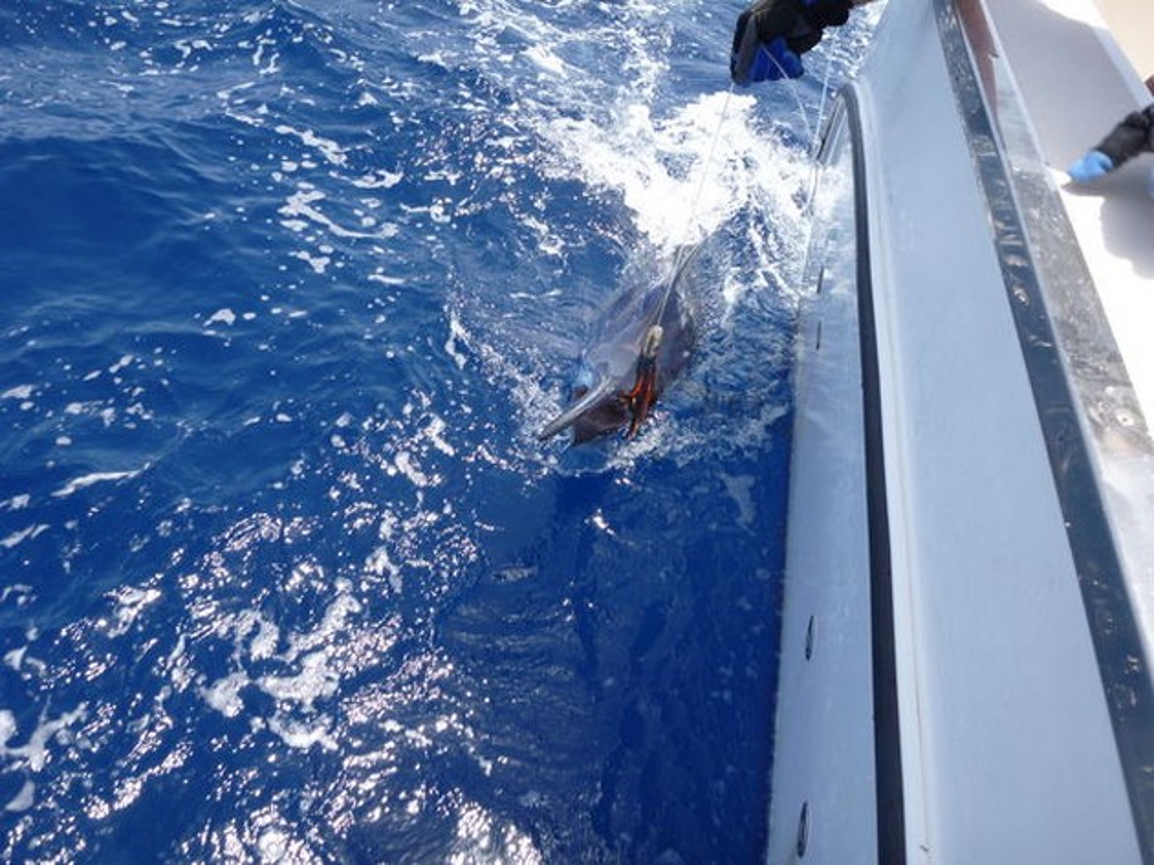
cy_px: 432
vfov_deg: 49.7
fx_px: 933
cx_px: 577
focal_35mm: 28
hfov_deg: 63.5
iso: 100
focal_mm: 4.9
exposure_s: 1/400
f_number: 3.3
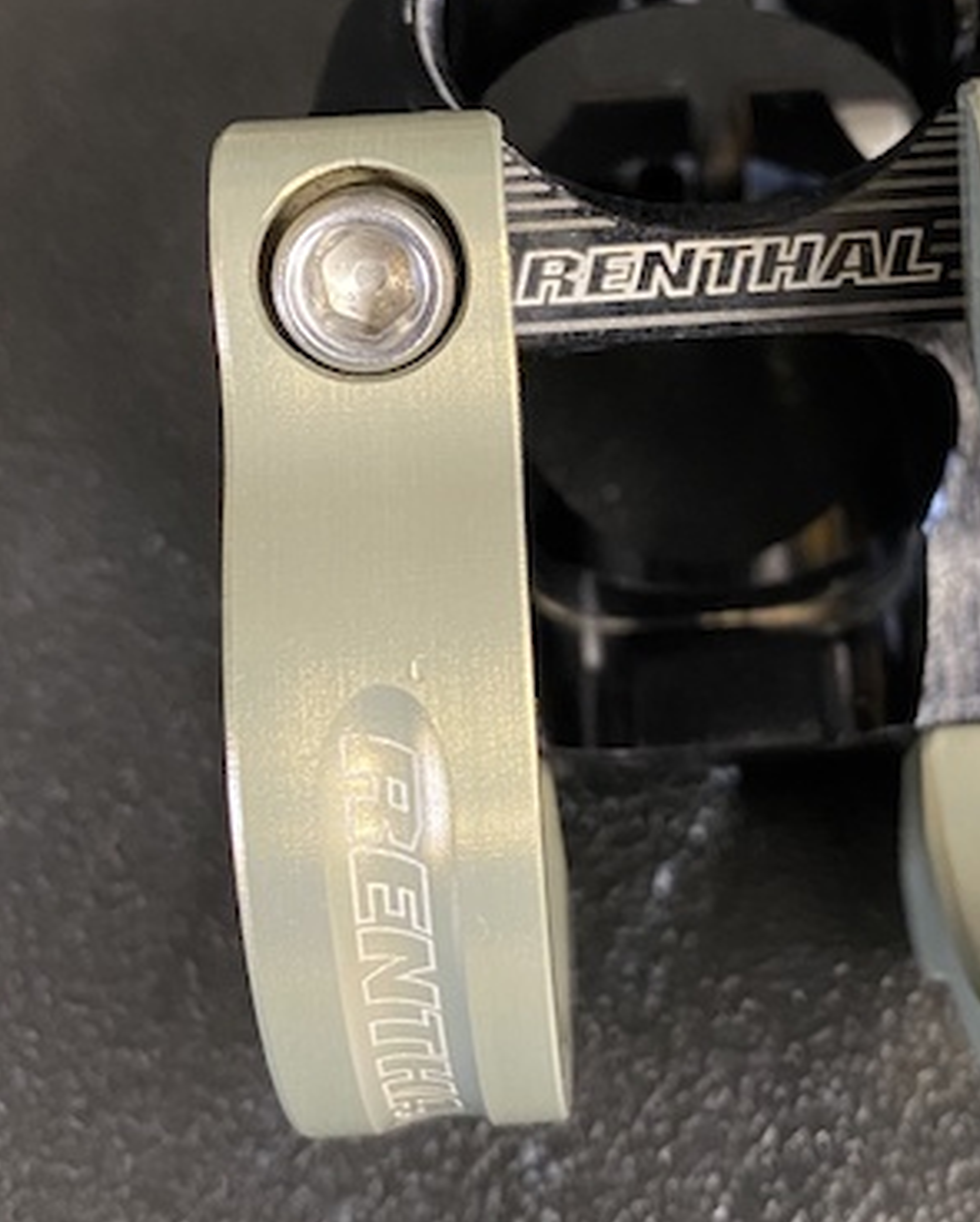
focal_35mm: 53
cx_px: 635
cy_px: 488
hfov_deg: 28.5
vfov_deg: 35.2
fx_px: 1919
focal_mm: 4.25
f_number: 1.8
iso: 500
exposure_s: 1/40
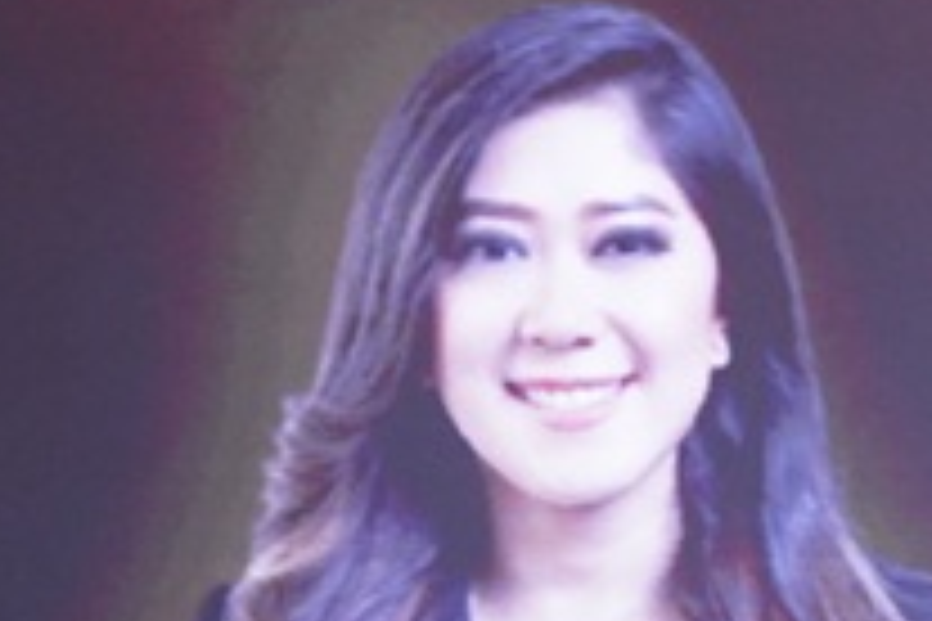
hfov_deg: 3.3
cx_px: 1765
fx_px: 16179
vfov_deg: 2.2
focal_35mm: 625
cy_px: 767
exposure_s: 1/125
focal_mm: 162
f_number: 5.6
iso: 5000
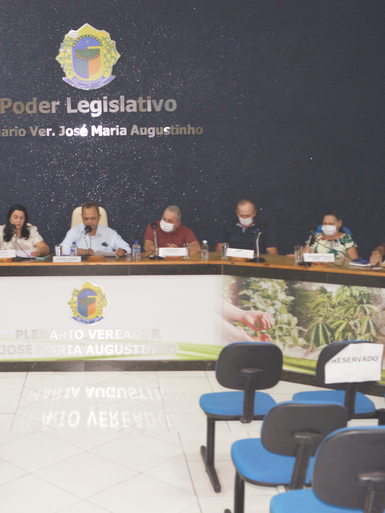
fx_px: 712
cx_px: 95
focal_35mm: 48
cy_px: 253
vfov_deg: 39.7
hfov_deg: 29.8
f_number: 4
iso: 640
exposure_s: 1/60
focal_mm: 20
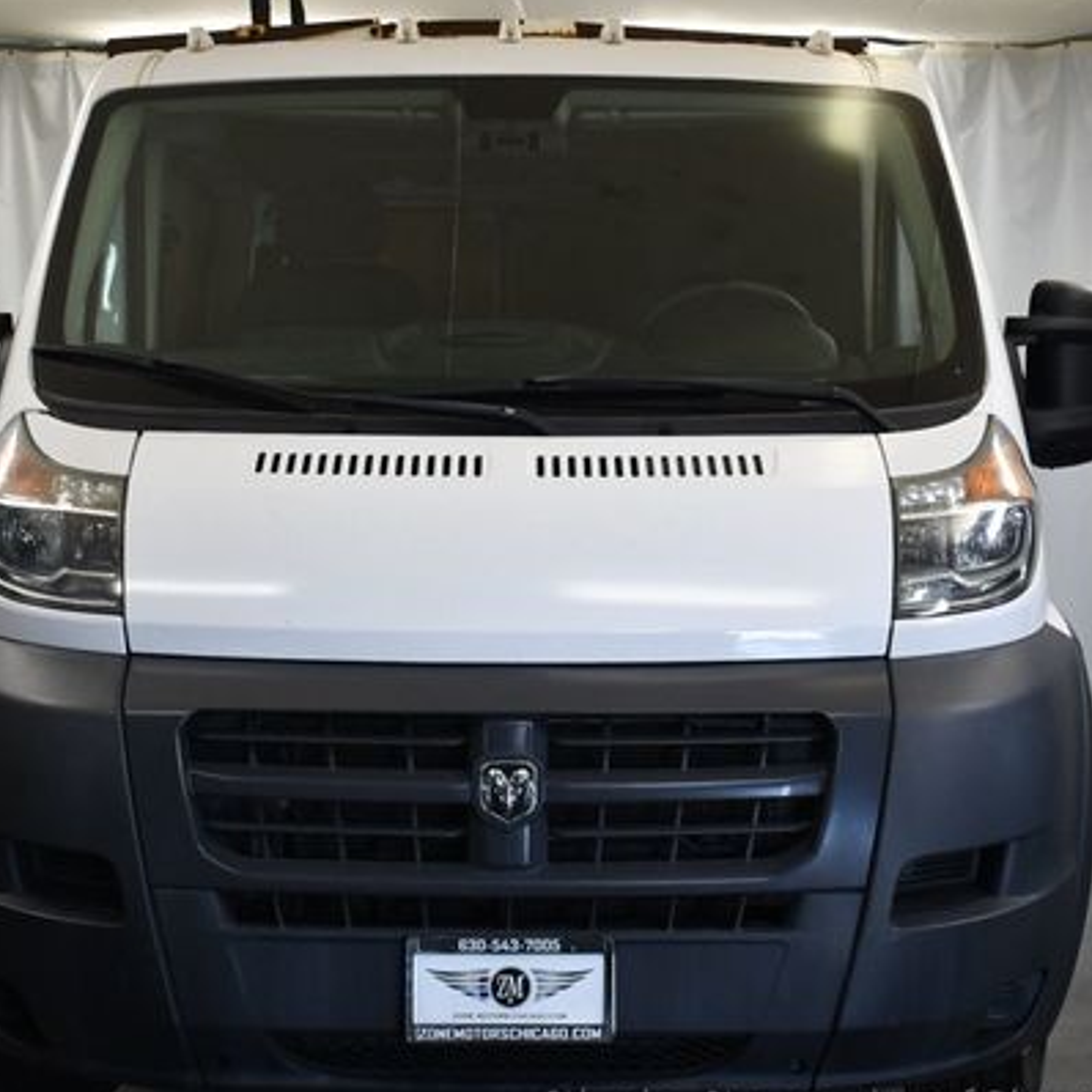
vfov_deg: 27.3
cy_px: 571
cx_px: 505
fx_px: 2248
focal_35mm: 63
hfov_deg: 27.3
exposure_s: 1/200
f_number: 3.8
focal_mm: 23
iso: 800
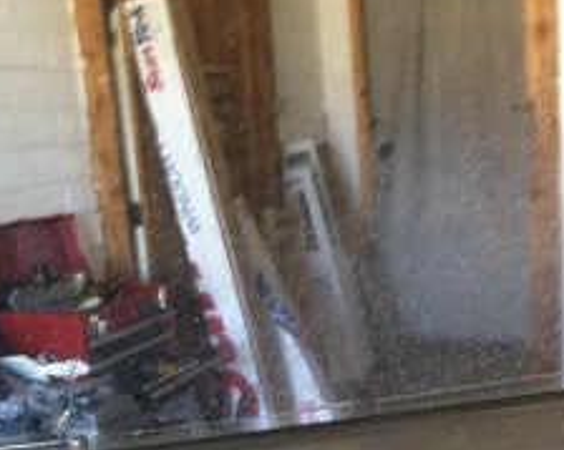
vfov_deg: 21.4
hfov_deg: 26.5
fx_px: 1168
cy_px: 403
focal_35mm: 70
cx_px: 476
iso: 320
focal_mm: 3.85
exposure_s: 1/15
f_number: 2.8
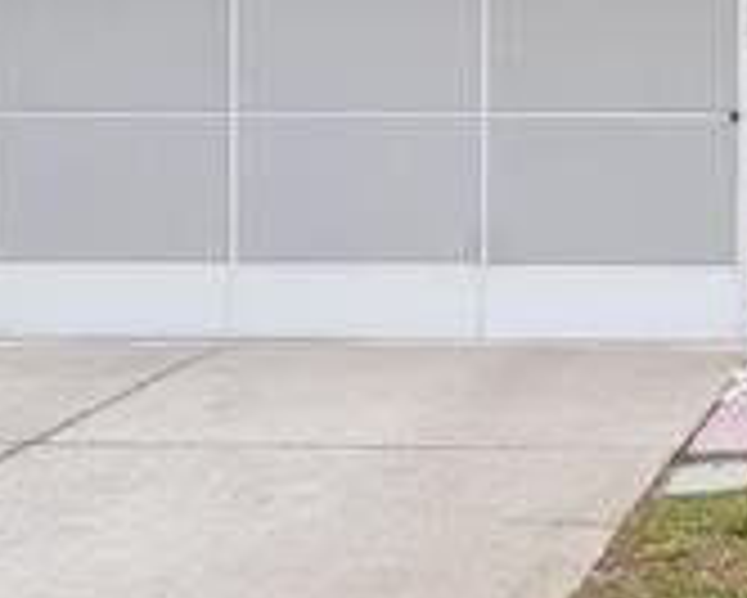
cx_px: 1066
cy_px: 234
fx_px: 2433
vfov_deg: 14.0
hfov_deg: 16.2
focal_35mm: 110
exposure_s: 1/13
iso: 320
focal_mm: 19
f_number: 8
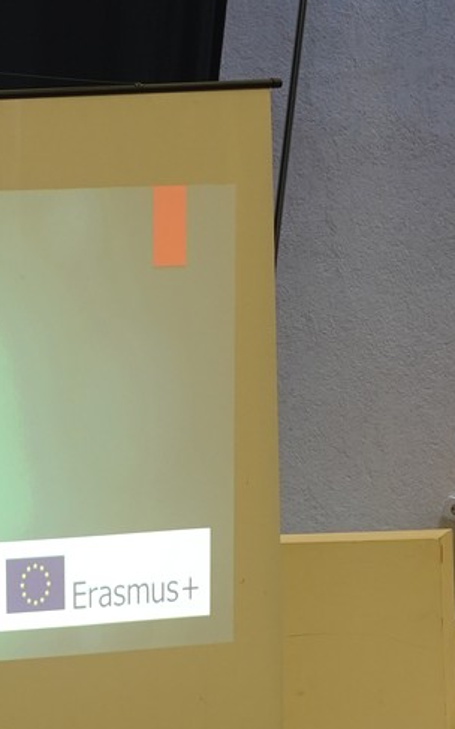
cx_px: 39
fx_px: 6335
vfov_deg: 6.6
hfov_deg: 4.1
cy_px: 704
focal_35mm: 319
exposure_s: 1/100
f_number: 5.6
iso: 1250
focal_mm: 85
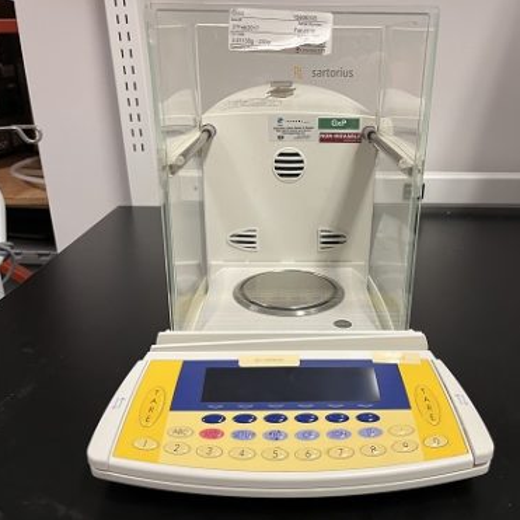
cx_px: 299
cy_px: 260
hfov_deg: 52.3
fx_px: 527
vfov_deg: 52.5
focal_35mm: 31
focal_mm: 5.1
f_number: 1.6
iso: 160
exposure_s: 1/60
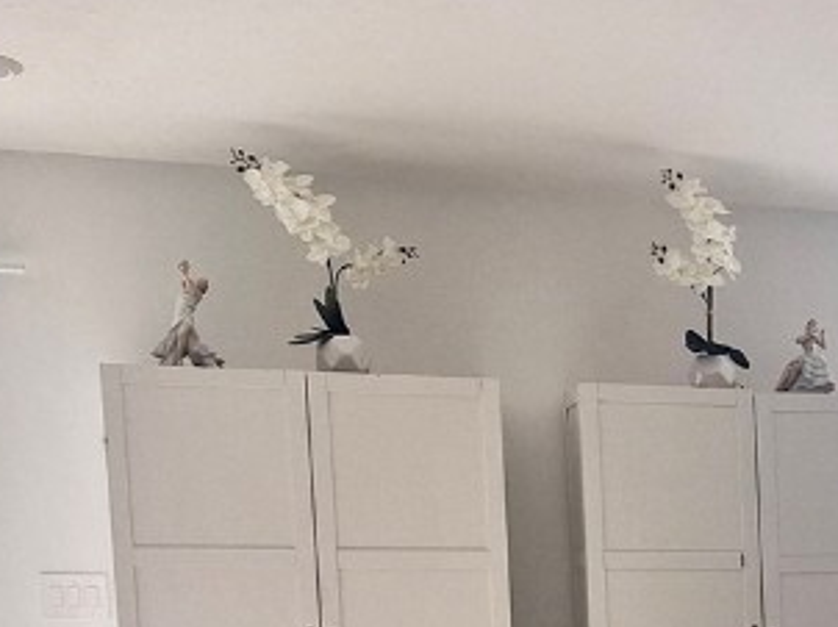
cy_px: 835
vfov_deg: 17.6
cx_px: 1068
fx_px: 1887
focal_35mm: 78
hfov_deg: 22.6
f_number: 1.8
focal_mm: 5.54
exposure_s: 1/615
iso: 40
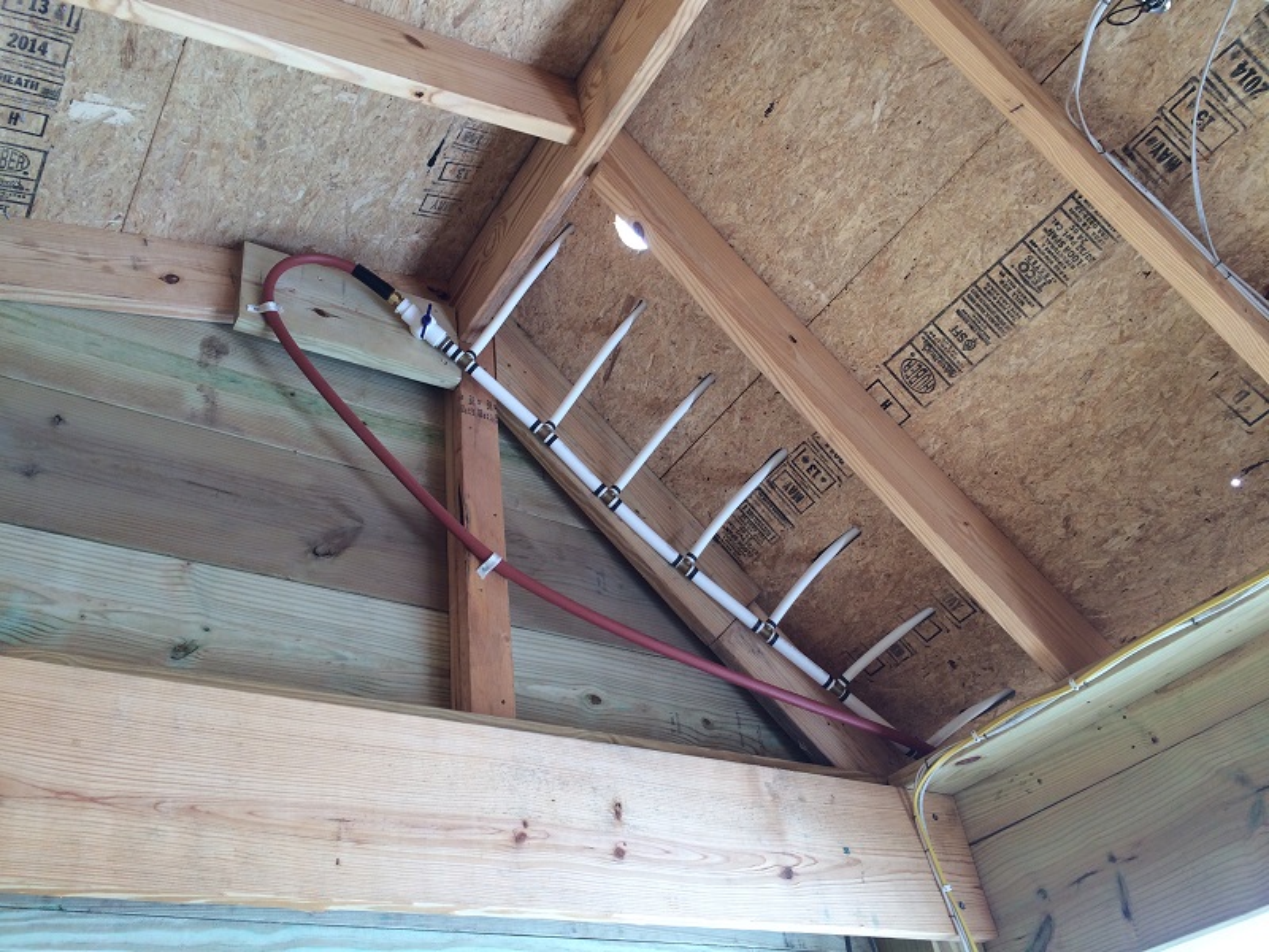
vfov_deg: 48.2
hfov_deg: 61.7
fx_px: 1063
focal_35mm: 29
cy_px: 476
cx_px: 634
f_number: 2.2
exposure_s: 1/160
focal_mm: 4.15
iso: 32
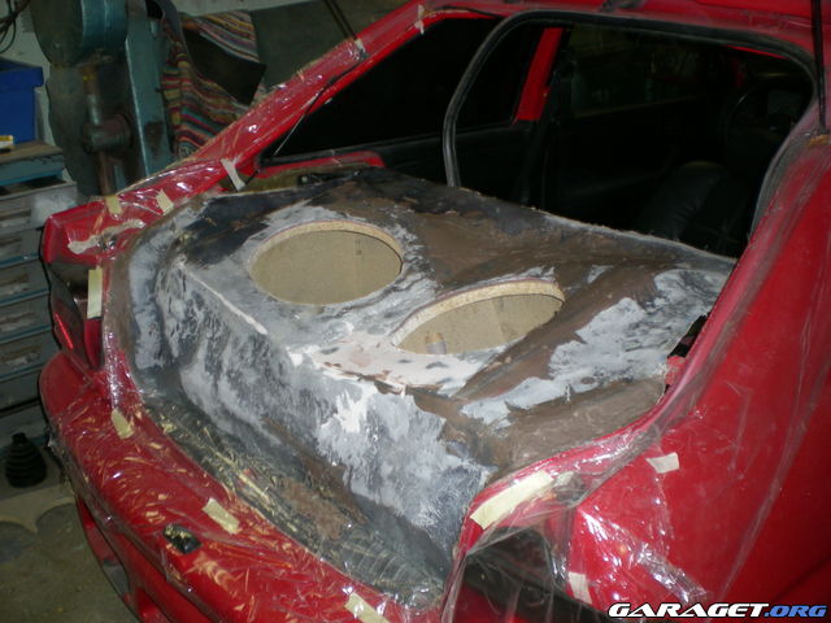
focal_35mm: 38
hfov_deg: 49.0
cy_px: 312
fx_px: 912
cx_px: 416
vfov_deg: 37.7
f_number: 3.1
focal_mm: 6.3
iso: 86
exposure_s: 1/60
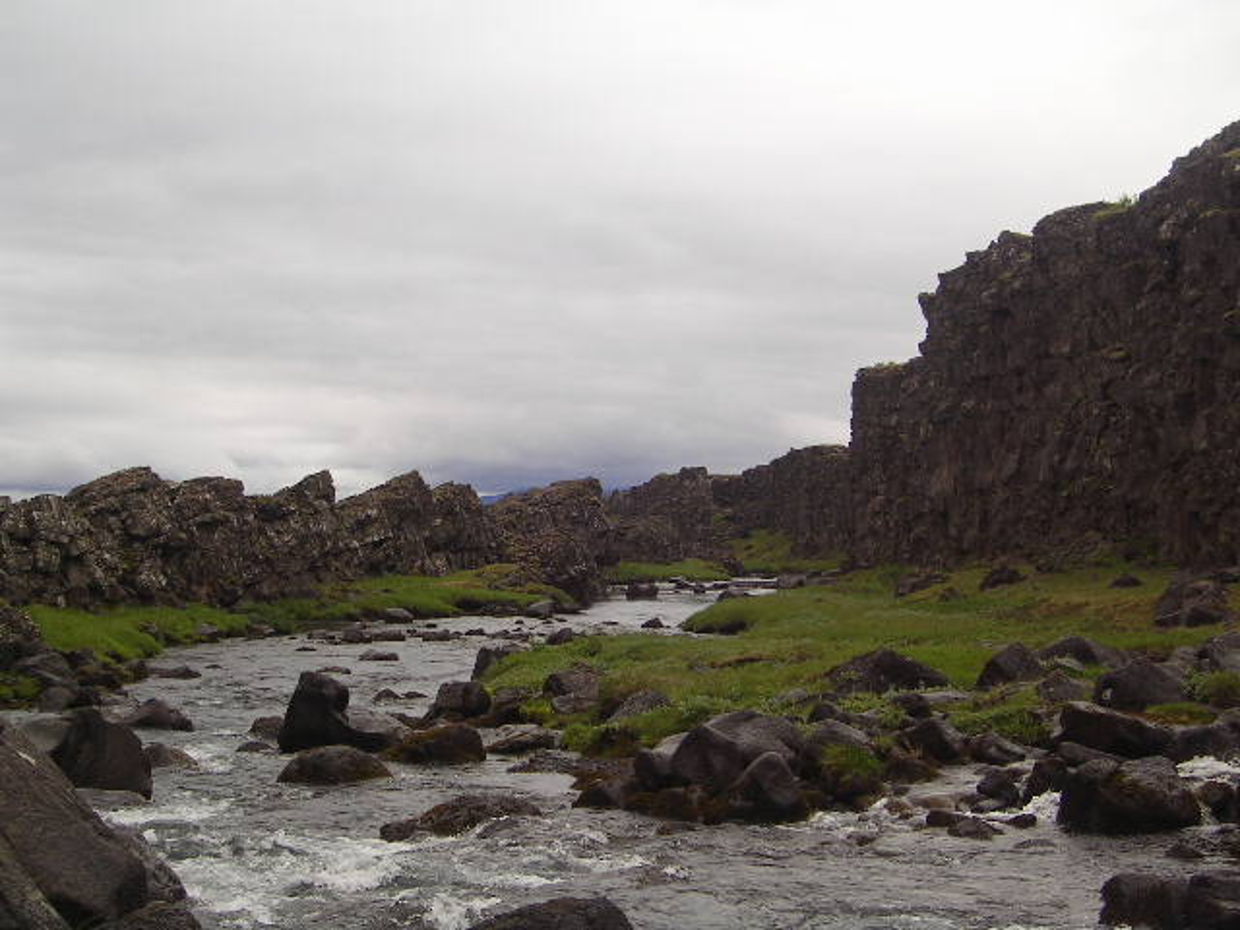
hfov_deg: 33.2
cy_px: 465
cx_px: 620
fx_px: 2078
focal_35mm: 58
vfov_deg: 25.2
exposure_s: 1/168
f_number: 6.1
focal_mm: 9.1
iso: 50
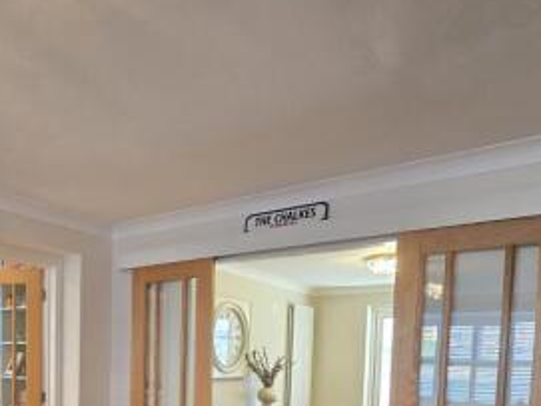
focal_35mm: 28
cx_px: 183
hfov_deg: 62.0
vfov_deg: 43.6
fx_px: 437
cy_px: 393
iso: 500
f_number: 2.2
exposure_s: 1/50
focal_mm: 2.2
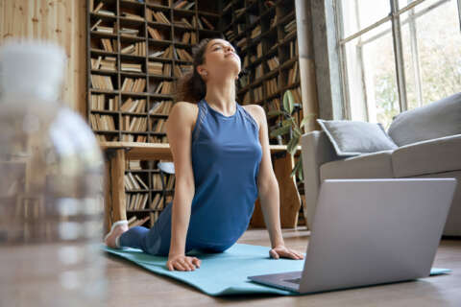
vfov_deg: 38.9
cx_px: 230
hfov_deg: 55.8
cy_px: 154
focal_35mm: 34
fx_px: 435
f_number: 4
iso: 1000
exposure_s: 1/200
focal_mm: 34
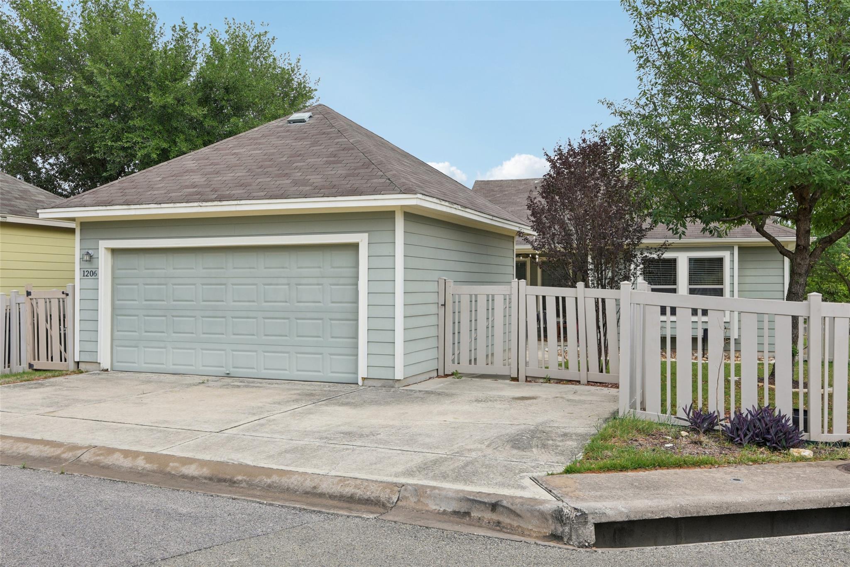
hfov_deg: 60.3
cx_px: 425
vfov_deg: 42.3
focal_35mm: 31
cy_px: 284
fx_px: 732
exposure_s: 1/125
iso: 100
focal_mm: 21
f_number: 6.7
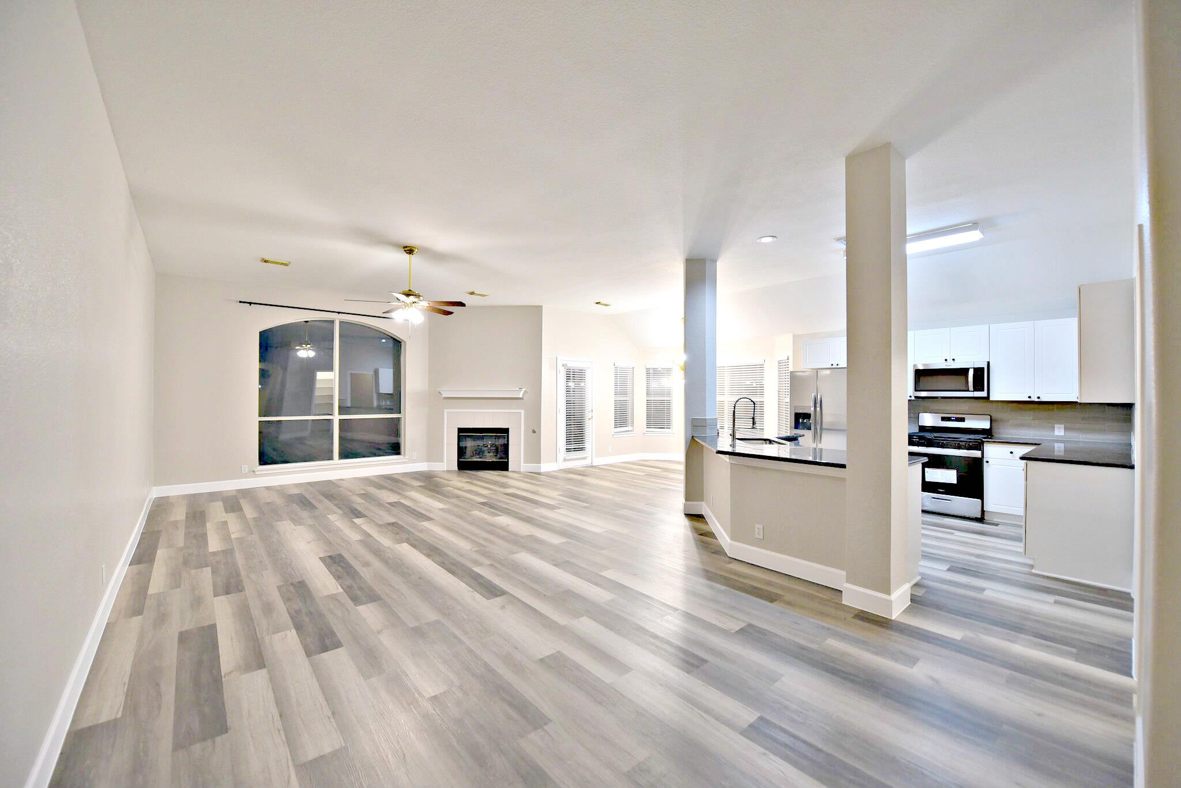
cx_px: 590
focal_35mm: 14
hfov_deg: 104.2
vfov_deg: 81.3
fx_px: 459
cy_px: 394
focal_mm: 14
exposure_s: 1/60
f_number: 3.5
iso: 800
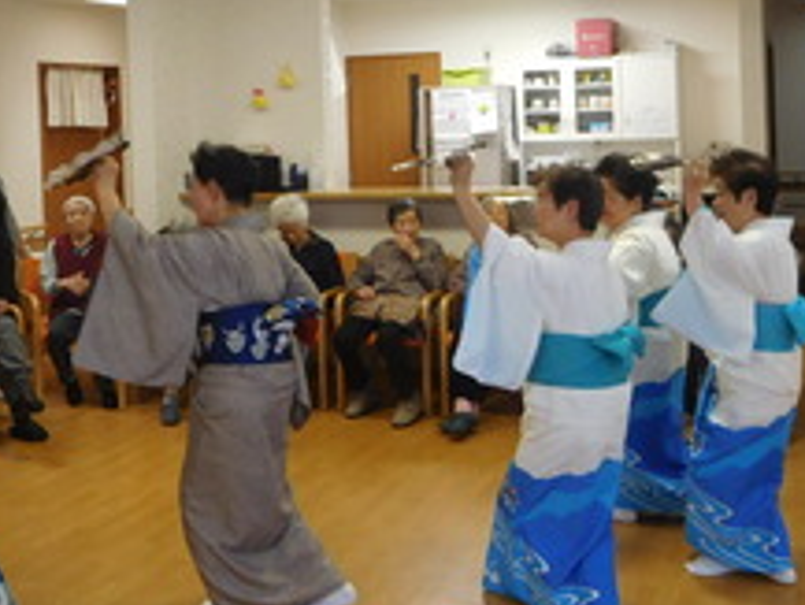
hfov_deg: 41.1
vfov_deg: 30.9
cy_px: 134
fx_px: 1070
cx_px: 352
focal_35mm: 46
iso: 220
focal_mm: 4.5
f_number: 3.4
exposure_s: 1/30
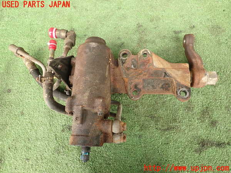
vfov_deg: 54.9
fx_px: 167
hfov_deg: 69.4
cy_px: 86
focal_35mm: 25
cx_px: 116
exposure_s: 1/60
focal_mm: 4.5
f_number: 2
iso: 100
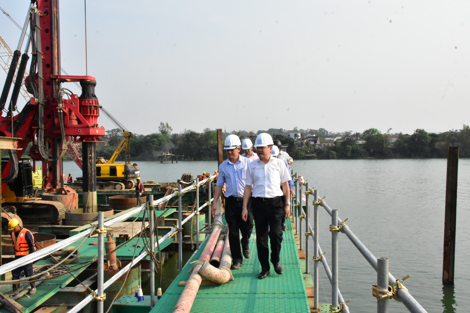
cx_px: 235
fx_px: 470
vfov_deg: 36.9
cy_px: 156
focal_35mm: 36
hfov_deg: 53.1
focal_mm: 24
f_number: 16
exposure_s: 1/1000
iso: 5000
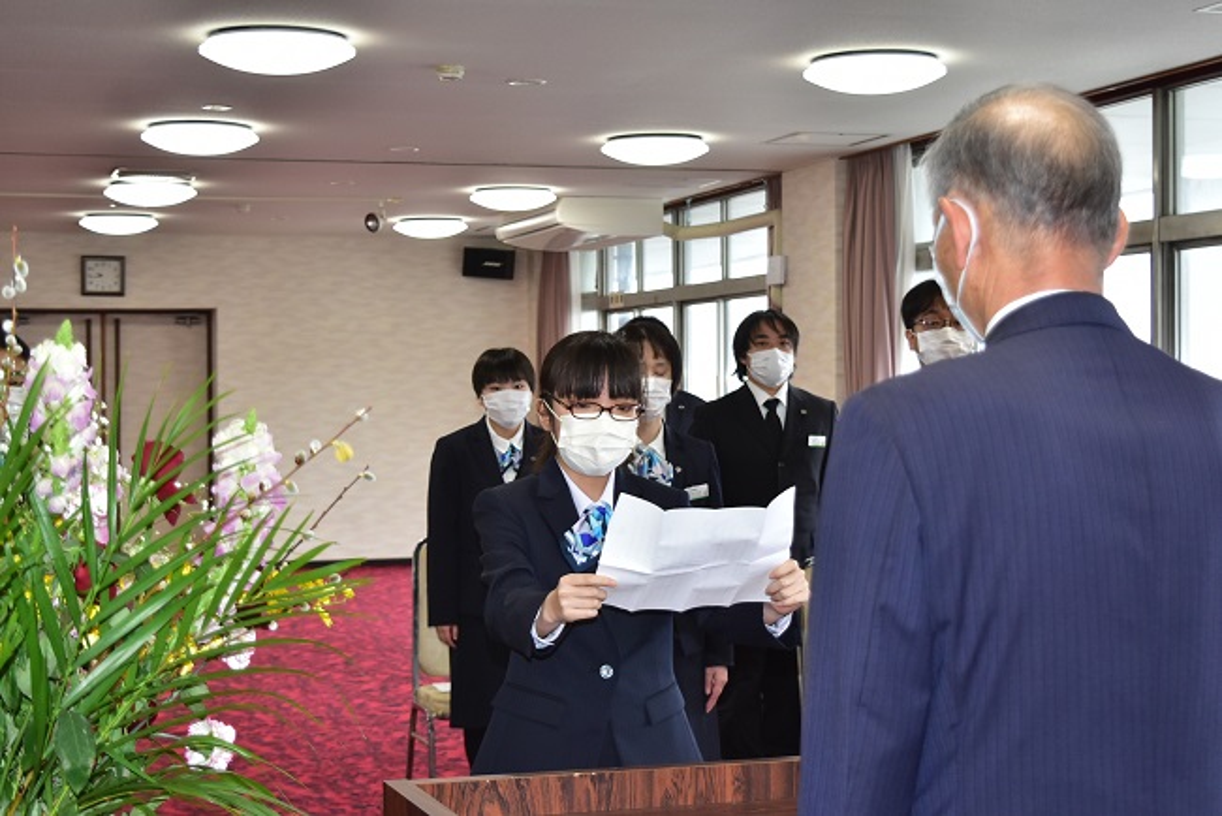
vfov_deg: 22.6
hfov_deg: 33.4
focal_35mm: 60
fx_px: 2037
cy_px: 408
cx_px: 611
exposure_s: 1/200
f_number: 5
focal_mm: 40
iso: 1000
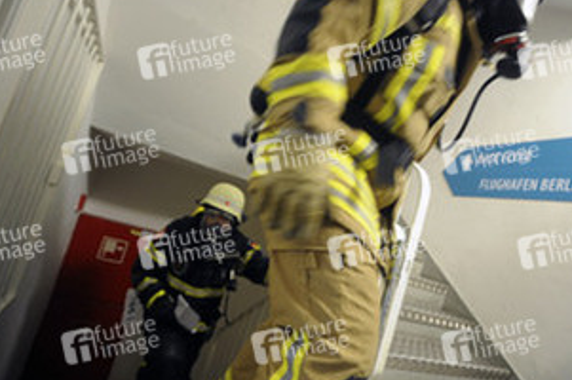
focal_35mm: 21
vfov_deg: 59.3
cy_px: 200
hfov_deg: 80.8
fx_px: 333
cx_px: 326
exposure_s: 1/40
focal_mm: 14
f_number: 2.8
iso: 2500
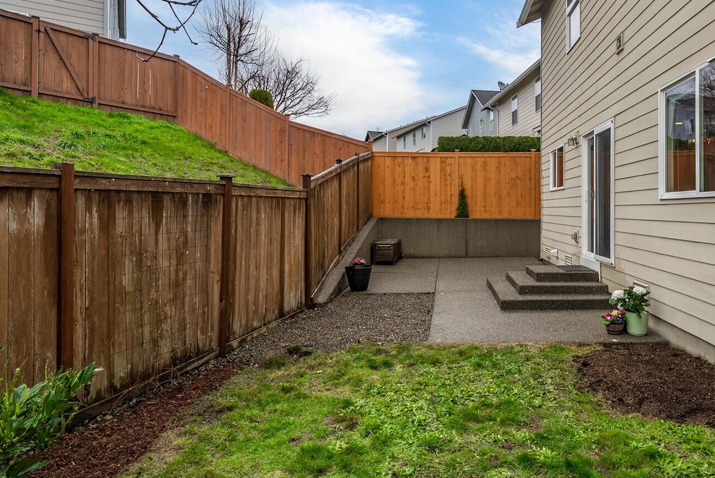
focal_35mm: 21
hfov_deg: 79.7
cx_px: 446
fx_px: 417
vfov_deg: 59.5
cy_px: 235
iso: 100
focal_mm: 16
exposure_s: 1/30
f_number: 7.1
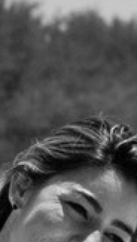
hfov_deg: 3.1
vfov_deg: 5.6
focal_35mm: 385
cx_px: -235
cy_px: 324
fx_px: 2480
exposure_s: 1/4000
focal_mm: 50
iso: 640
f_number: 4.5
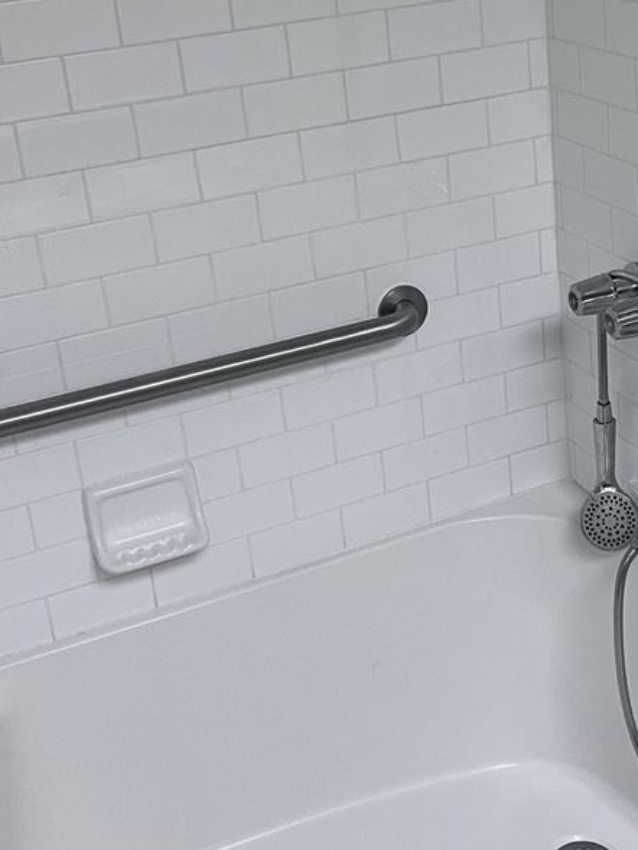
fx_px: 1302
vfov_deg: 35.8
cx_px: 475
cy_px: 287
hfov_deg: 27.2
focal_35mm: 53
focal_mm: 5.1
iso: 100
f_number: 1.6
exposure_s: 1/60
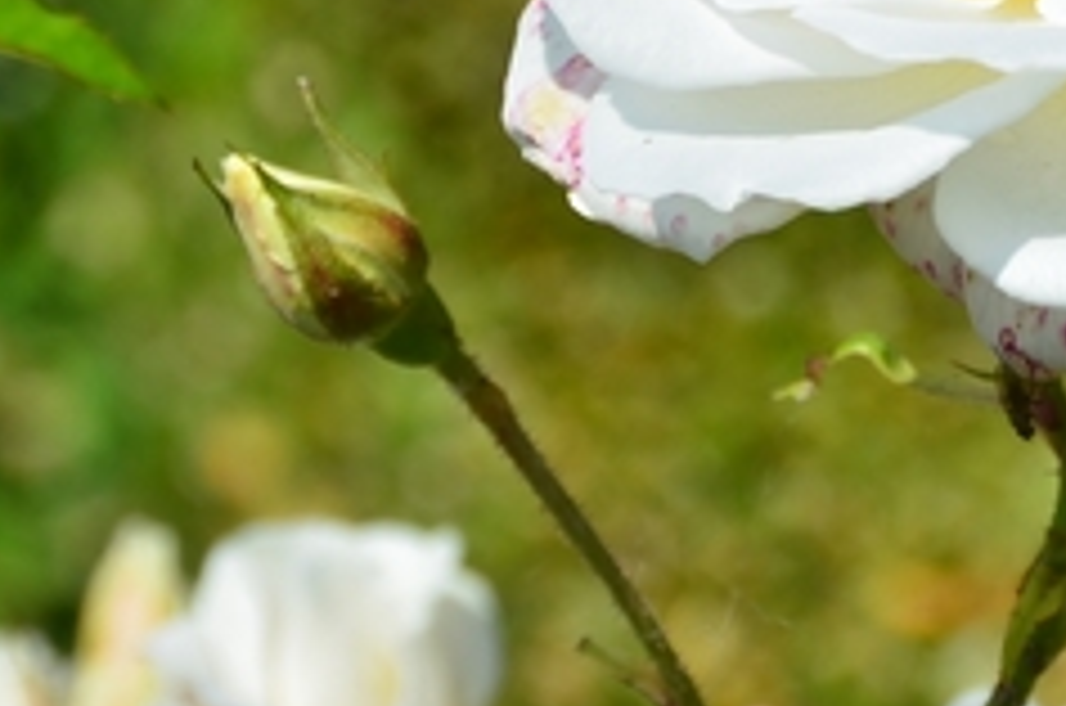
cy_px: -169
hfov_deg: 2.7
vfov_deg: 1.8
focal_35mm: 760
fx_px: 22459
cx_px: 913
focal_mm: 200
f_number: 13
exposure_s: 1/200
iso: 100
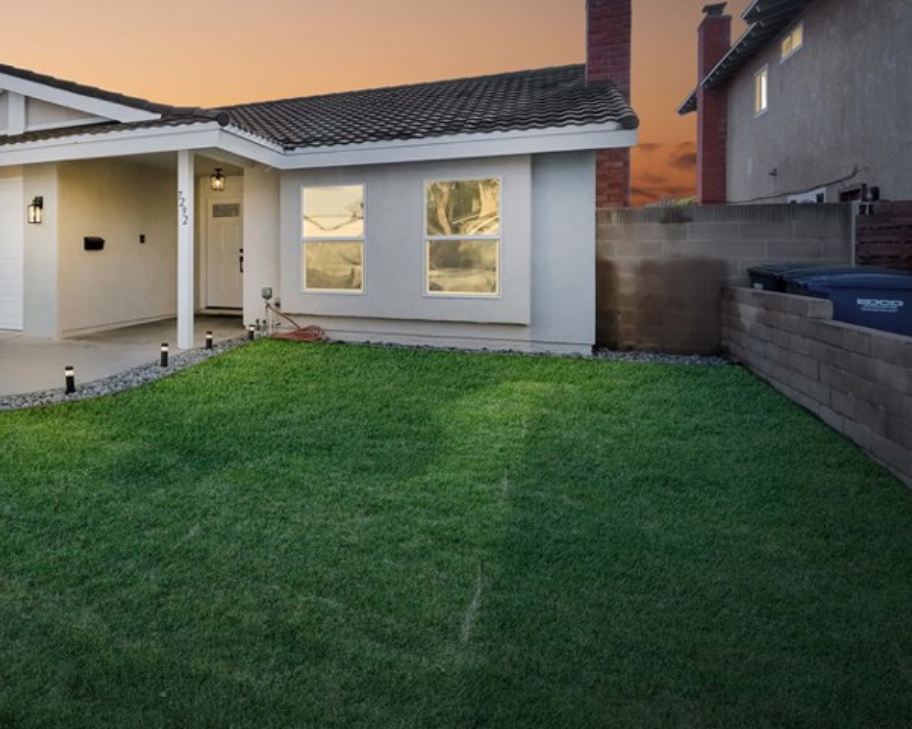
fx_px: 648
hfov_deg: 62.2
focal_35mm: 24
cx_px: 140
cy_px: 260
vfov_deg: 57.8
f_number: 8
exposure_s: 1/600
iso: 800
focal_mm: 10
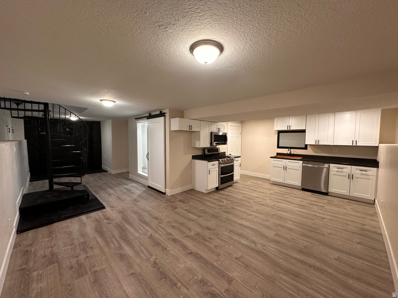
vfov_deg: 85.7
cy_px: 149
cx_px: 199
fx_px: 161
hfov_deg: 102.1
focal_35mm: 14
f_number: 2.2
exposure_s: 1/60
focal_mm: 2.22
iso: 200
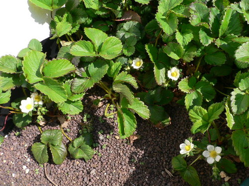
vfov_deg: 40.7
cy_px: 93
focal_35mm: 35
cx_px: 124
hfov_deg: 52.6
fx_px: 252
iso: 80
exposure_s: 1/200
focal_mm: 5.8
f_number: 5.6
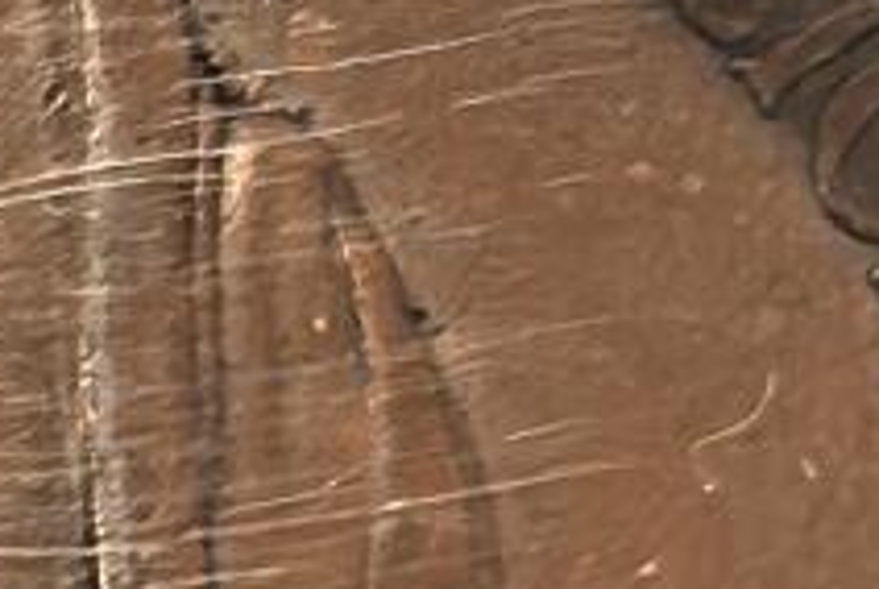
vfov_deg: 2.9
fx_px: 11638
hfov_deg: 4.3
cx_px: -713
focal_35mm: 476
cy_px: 1265
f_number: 2
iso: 200
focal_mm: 6.98
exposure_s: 1/50
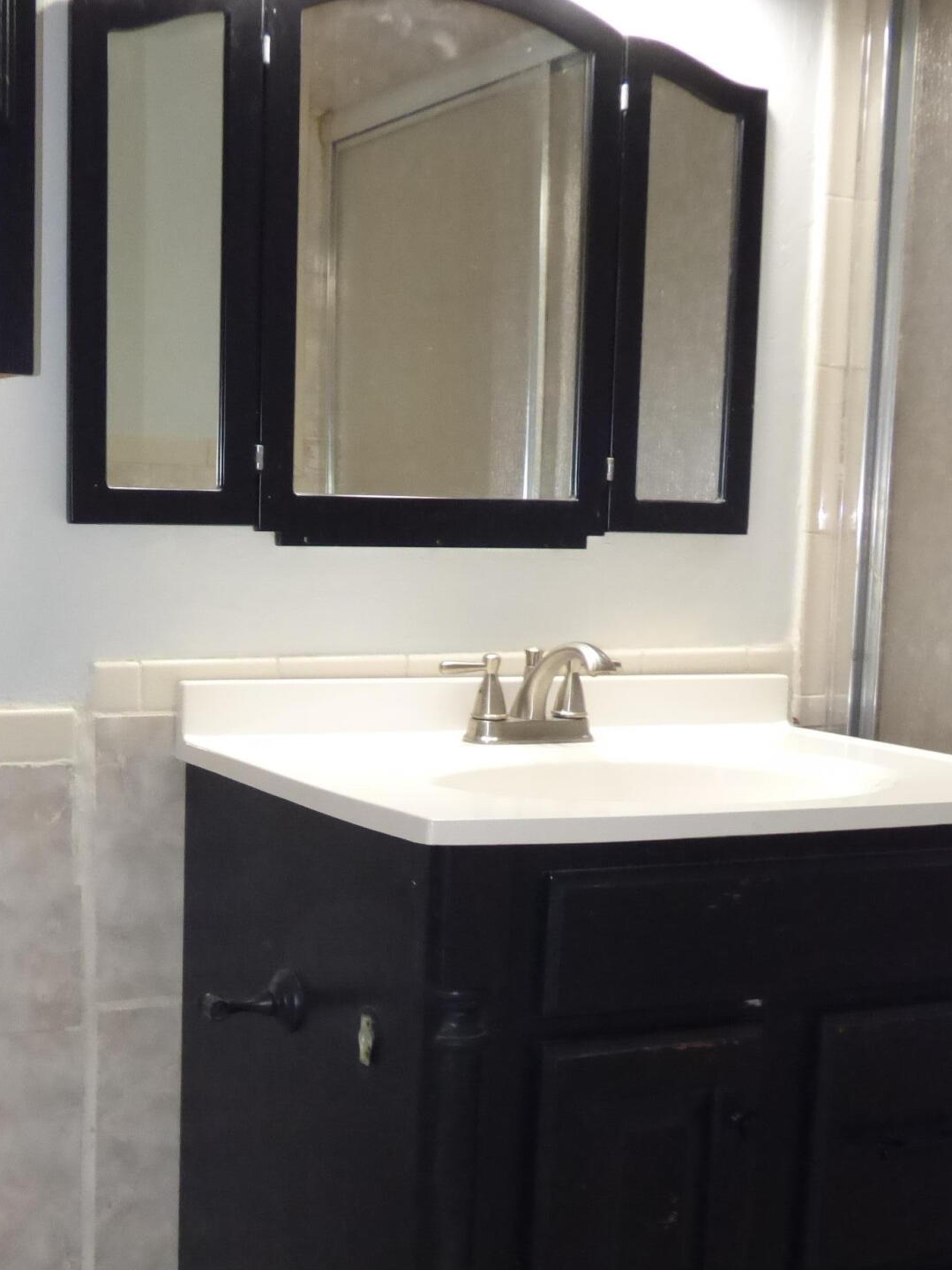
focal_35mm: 57
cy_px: 846
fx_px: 2090
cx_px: 359
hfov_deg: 25.6
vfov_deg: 33.5
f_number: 3.6
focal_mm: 7.07
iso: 800
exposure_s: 1/60
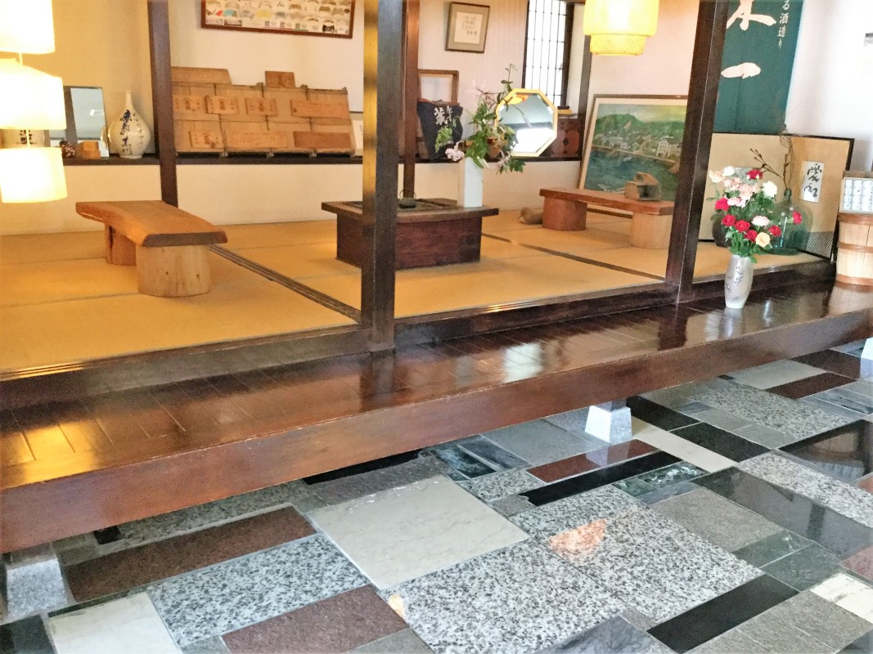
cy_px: 327
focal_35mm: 31
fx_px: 782
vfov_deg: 45.4
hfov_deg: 58.4
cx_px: 436
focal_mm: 3.3
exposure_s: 1/15
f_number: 2.4
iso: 250
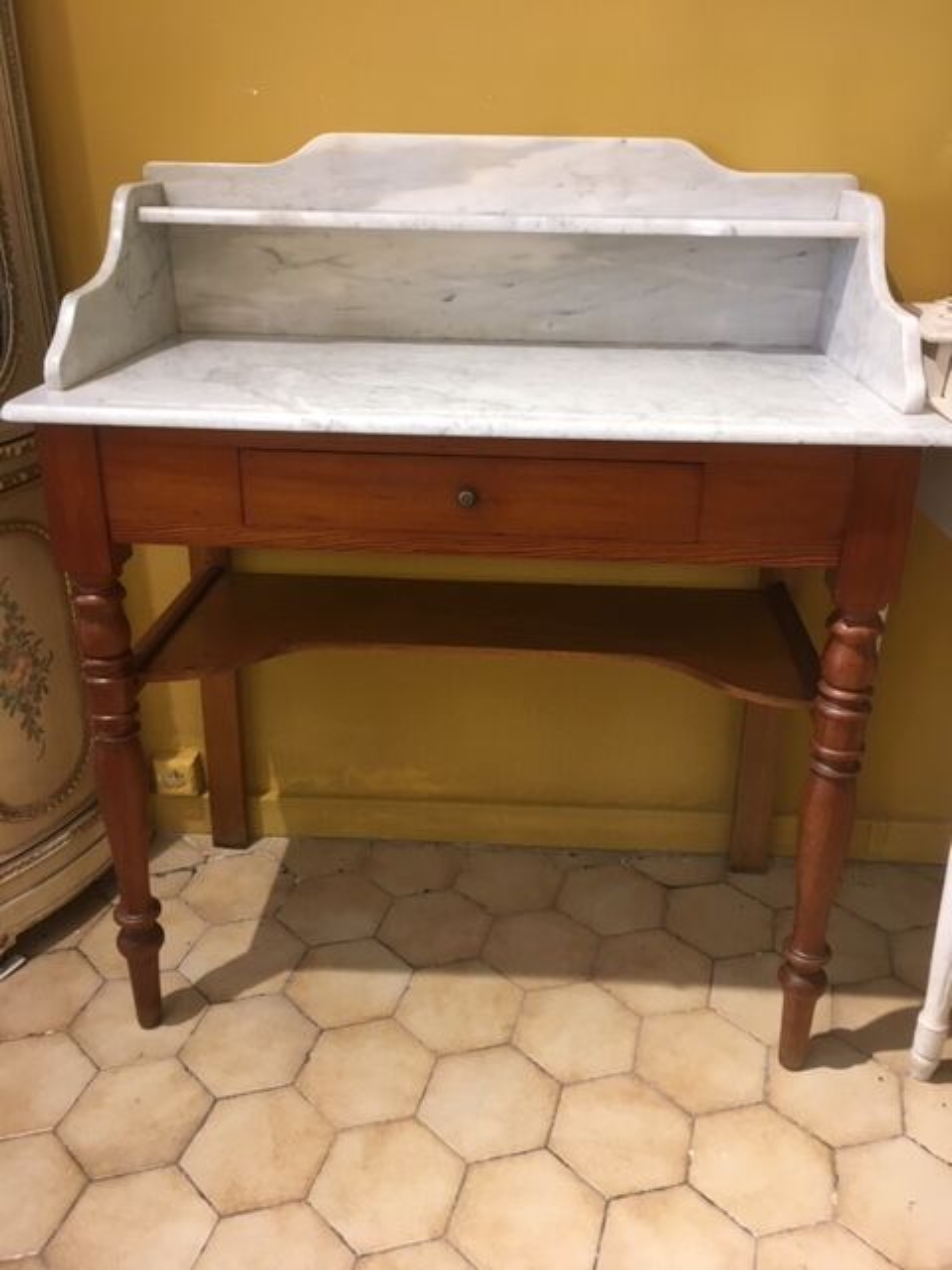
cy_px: 635
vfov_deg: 61.7
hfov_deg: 48.2
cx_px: 476
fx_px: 1063
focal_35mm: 29
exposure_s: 1/33
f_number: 2.2
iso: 100
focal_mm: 4.15
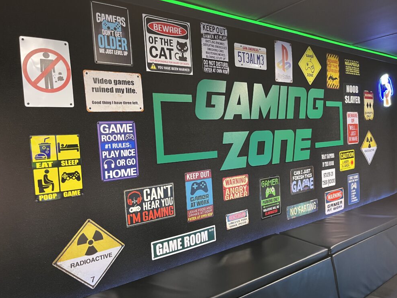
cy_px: 154
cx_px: 203
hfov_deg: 65.3
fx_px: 310
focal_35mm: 27
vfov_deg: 51.4
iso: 320
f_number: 1.6
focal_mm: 5.1
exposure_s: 1/52
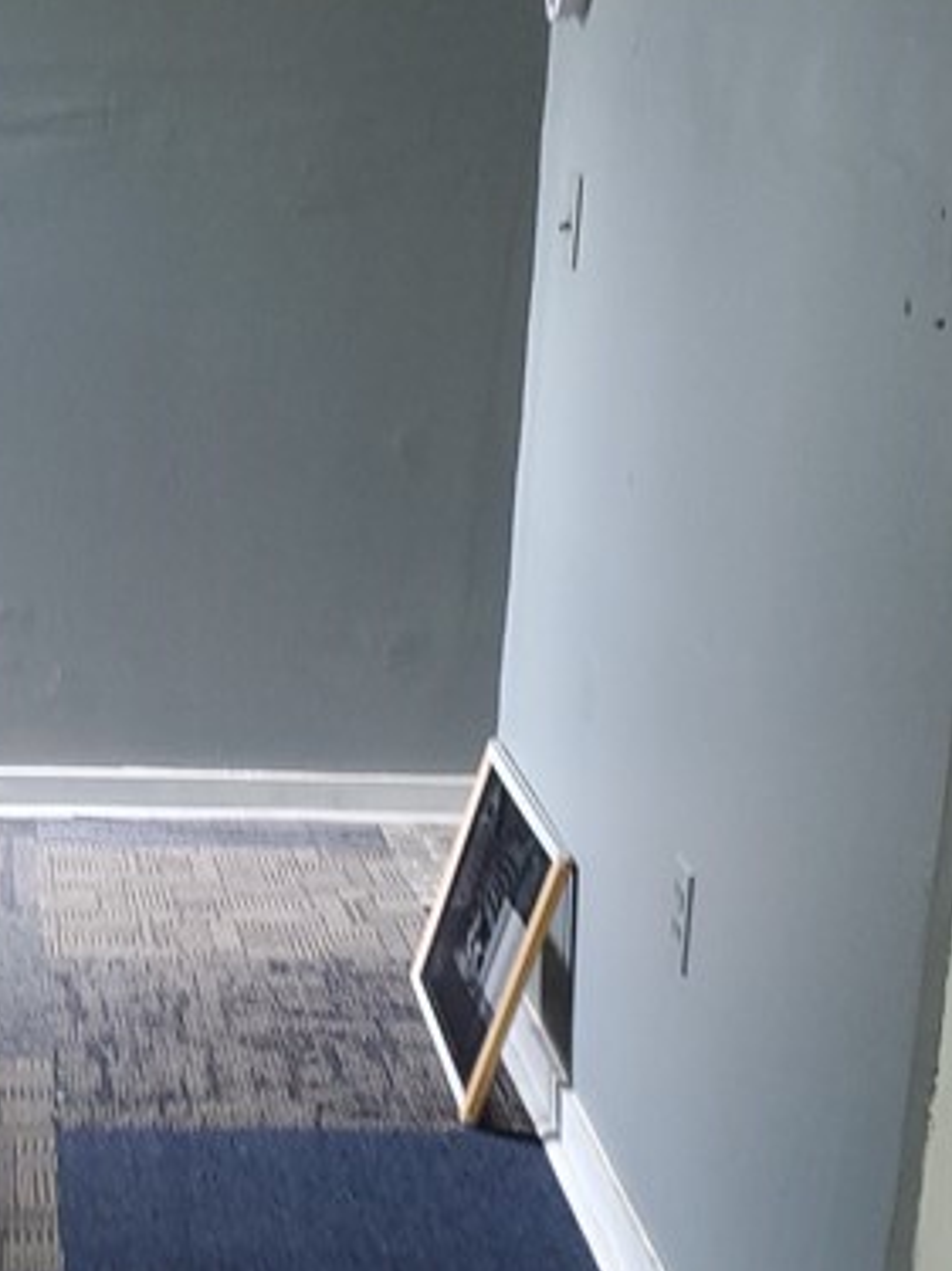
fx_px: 2605
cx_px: 58
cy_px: 824
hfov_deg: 20.2
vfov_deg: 27.3
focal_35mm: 71
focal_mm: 4.3
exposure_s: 1/24
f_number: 1.5
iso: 125
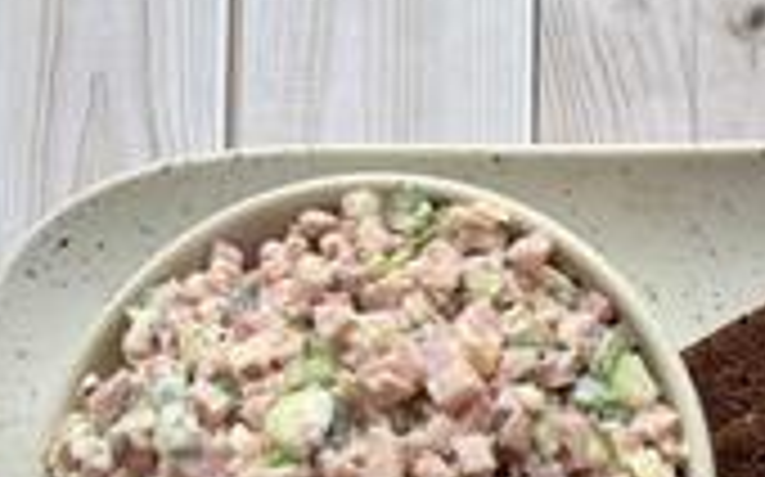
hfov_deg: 29.0
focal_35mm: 63
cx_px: 868
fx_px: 1313
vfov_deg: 19.2
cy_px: 601
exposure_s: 1/60
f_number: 1.78
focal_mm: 6.76
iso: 250
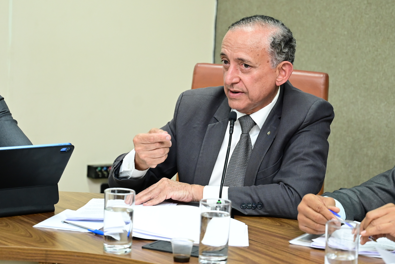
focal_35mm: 105
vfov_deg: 13.1
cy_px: 132
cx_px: 198
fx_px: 1153
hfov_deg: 19.4
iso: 2500
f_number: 4
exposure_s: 1/125
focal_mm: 70
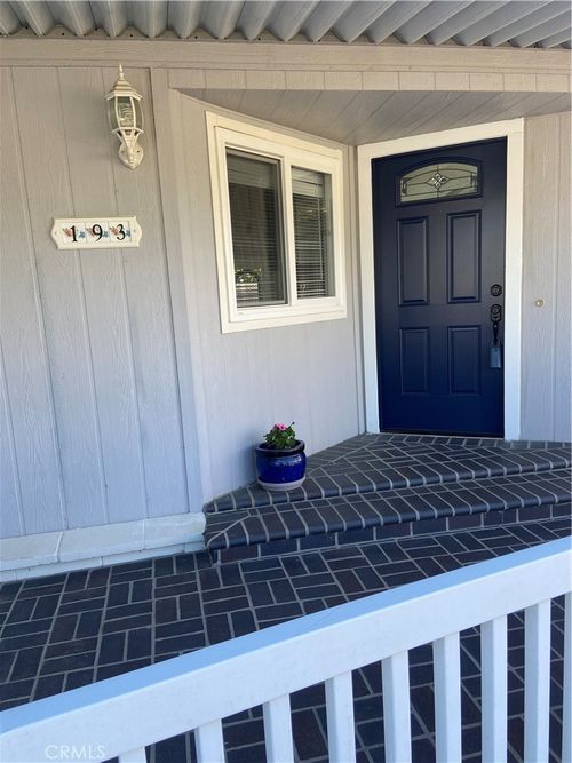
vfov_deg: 67.3
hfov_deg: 53.0
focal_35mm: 26
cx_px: 286
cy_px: 382
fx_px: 573
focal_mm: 4.25
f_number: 1.8
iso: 32
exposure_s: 1/323
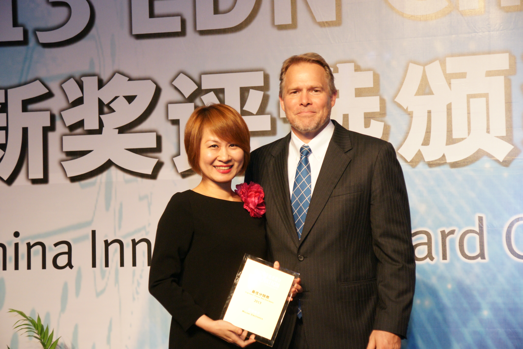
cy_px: 174
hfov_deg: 27.0
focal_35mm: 75
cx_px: 262
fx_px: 1089
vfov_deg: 18.2
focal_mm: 50
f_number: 5
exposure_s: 1/80
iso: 1600
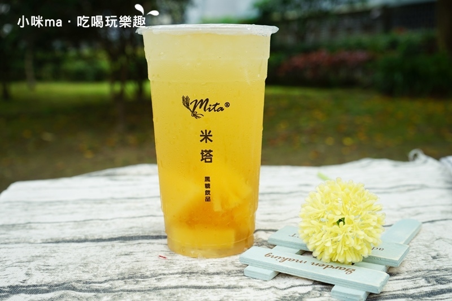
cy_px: 150
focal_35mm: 39
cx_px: 226
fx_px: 490
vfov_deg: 34.2
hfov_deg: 49.6
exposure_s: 1/80
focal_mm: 39
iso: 100
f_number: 6.3
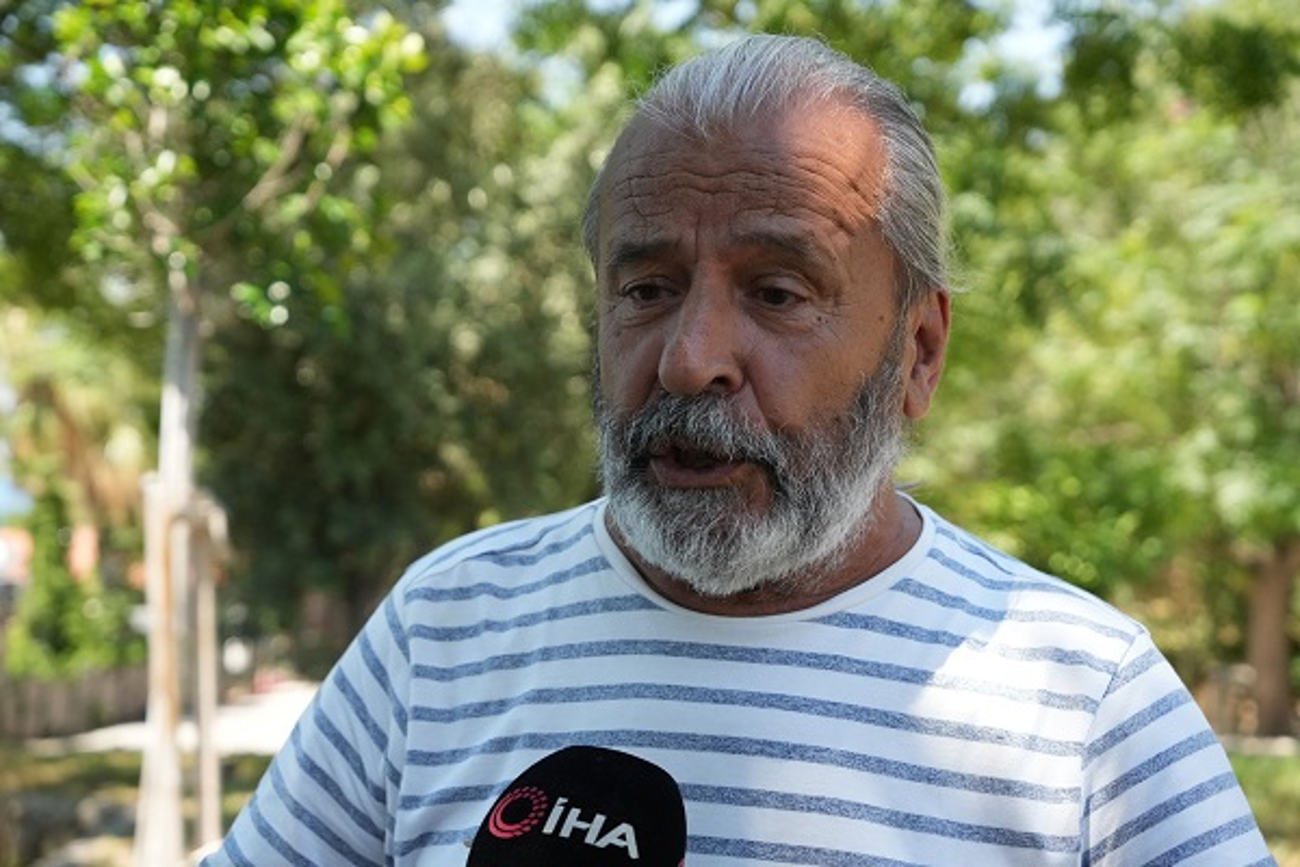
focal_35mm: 57
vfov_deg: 23.8
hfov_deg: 35.1
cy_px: 434
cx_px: 650
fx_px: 2058
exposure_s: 1/6400
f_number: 5.6
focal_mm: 57
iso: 4000
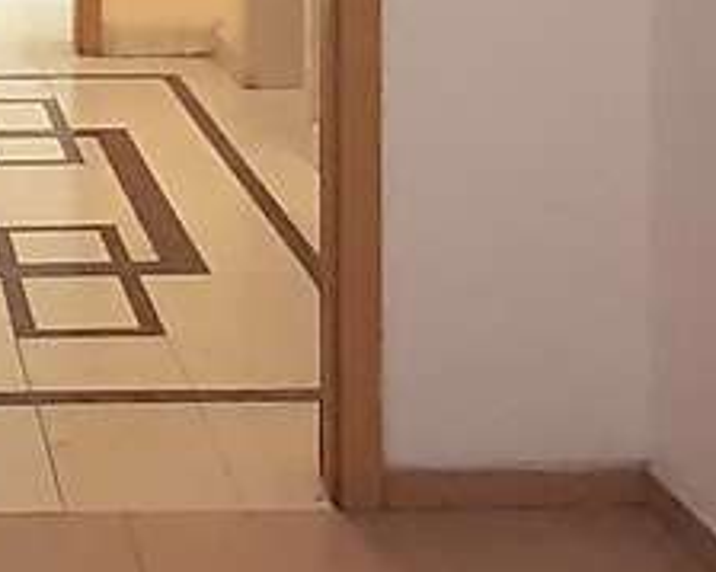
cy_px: -359
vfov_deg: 16.1
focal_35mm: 85
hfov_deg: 21.5
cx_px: -51
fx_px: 1800
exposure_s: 1/50
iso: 64
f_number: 2.2
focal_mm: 1.42
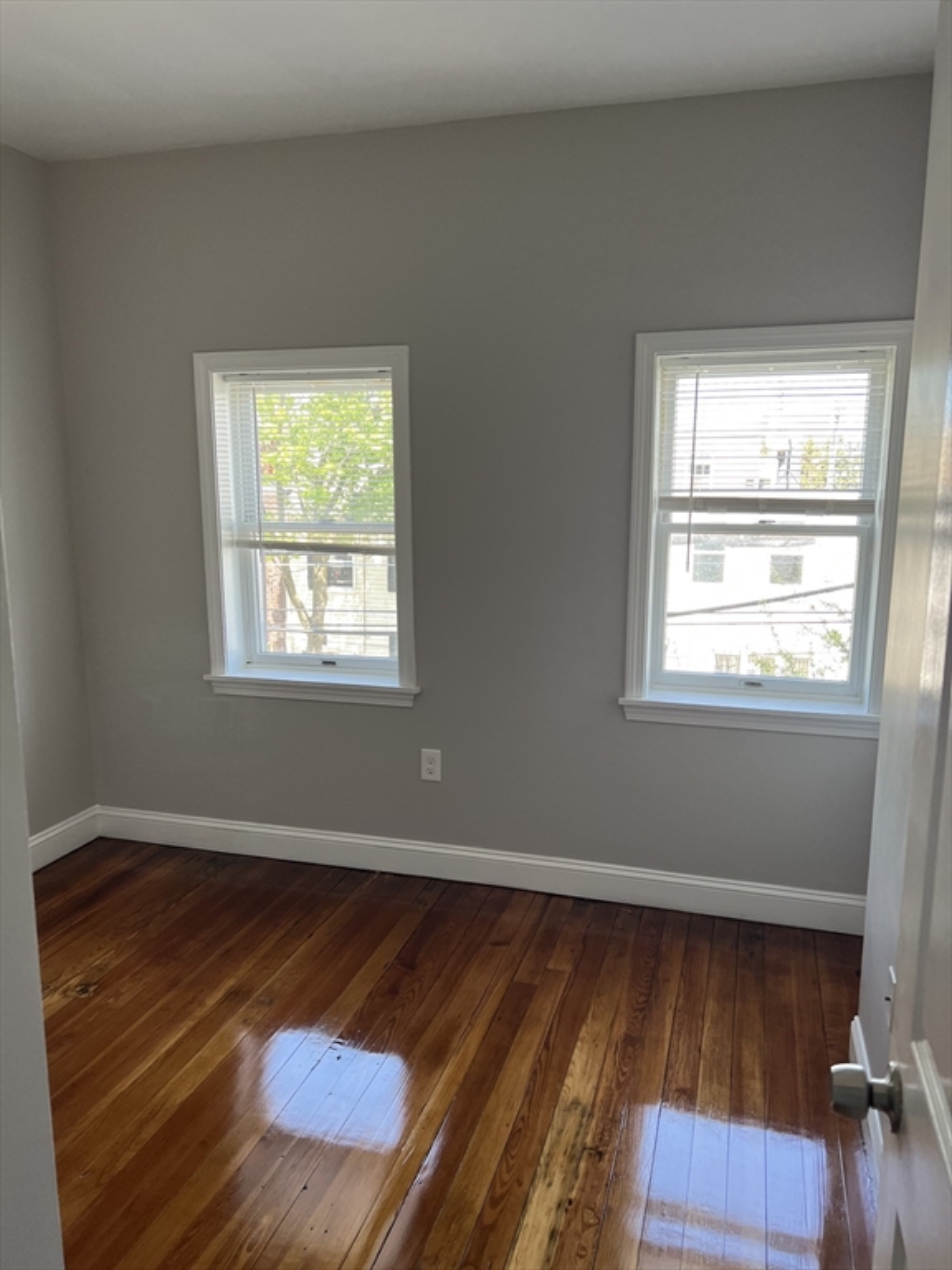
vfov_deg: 67.3
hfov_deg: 53.1
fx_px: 953
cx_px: 476
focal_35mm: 26
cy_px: 635
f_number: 1.5
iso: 64
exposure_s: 1/121
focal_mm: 5.7
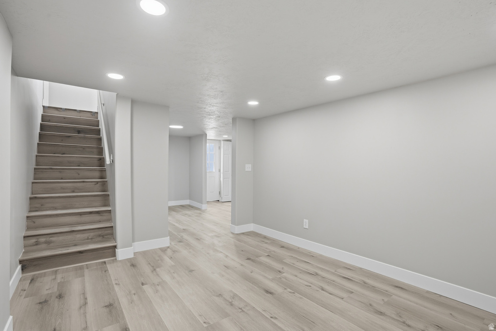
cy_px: 166
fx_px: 220
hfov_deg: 96.8
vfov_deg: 73.7
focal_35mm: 16
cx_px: 248
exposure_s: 1/125
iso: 250
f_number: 9
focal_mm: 16
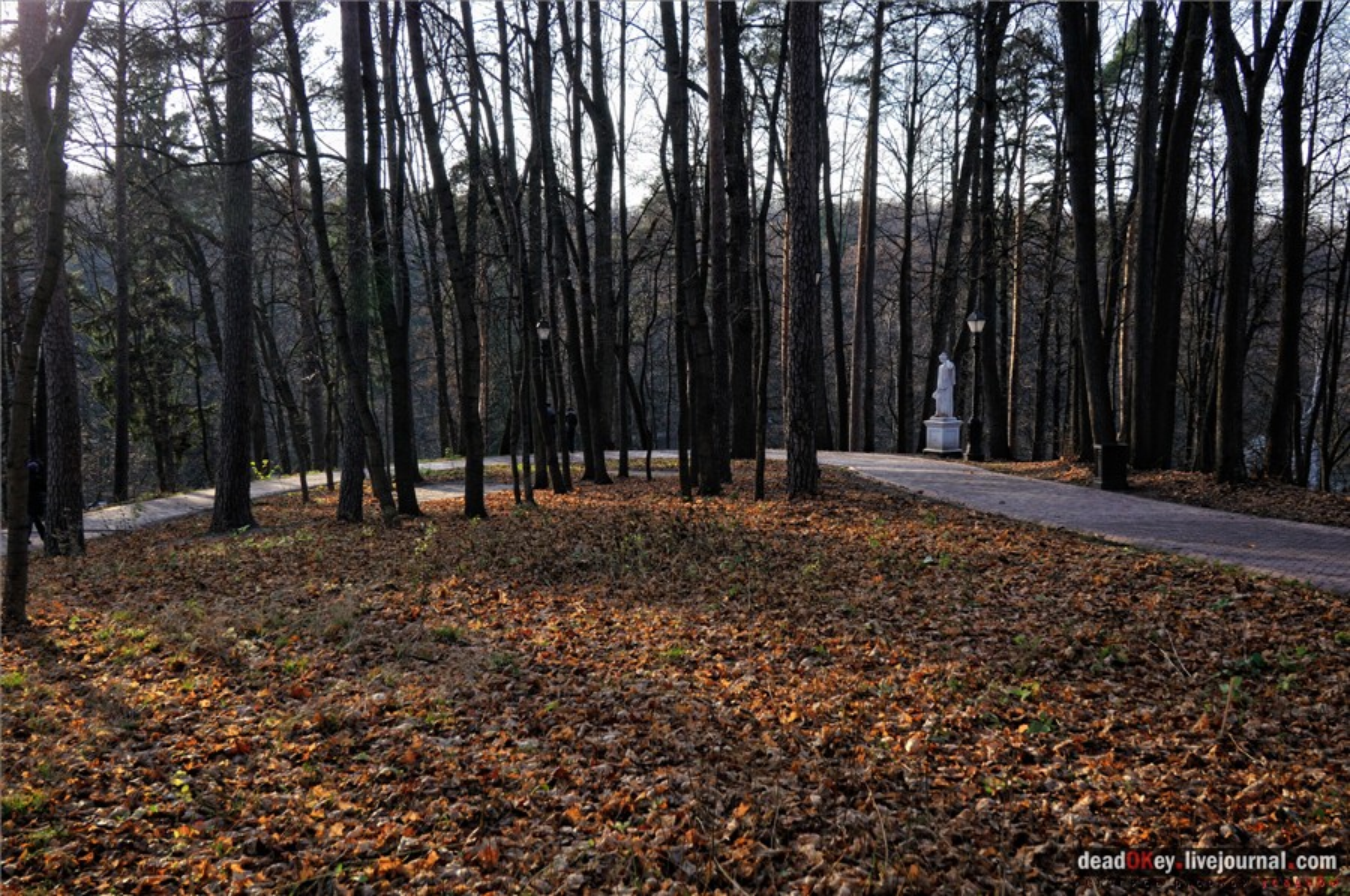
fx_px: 1348
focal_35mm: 36
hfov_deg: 53.2
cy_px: 448
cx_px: 675
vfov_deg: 36.8
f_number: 7.1
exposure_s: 1/320
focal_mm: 24
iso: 400
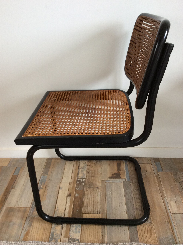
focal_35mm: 32
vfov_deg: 56.9
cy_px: 122
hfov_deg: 44.1
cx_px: 92
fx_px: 226
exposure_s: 1/25
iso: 64
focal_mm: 3.3
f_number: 2.4
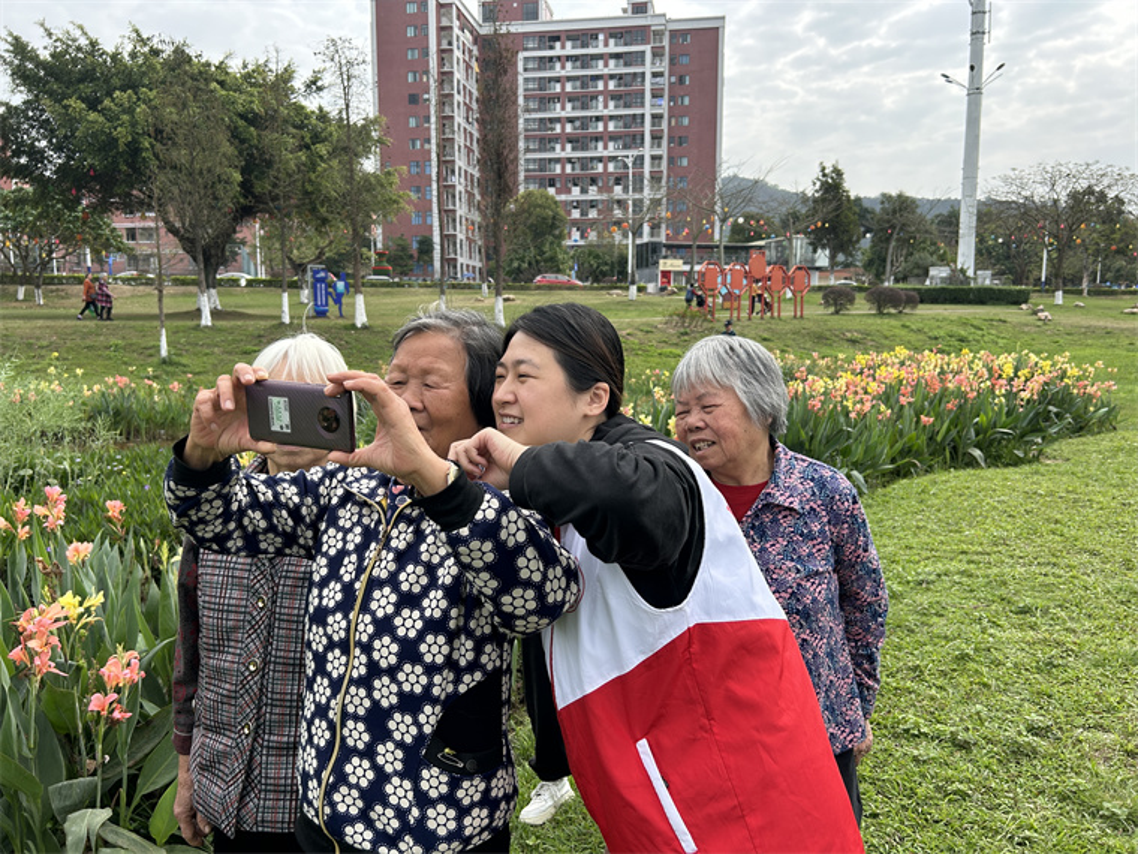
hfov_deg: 67.3
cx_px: 569
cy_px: 427
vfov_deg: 53.1
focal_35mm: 26
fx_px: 855
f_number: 1.5
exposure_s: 1/1698
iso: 50
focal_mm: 5.7
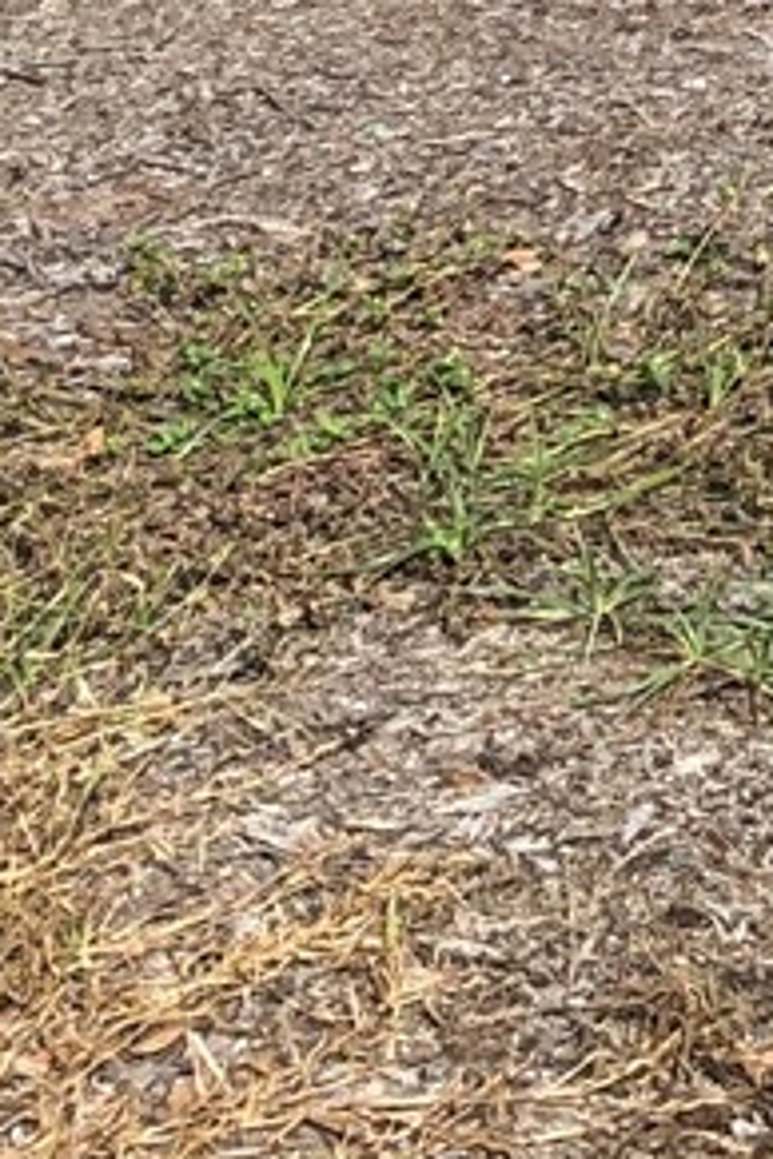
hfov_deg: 8.1
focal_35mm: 160
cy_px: -1123
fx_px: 5153
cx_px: 1646
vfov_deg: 11.6
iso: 20
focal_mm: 3.99
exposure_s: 1/2183
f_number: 1.8
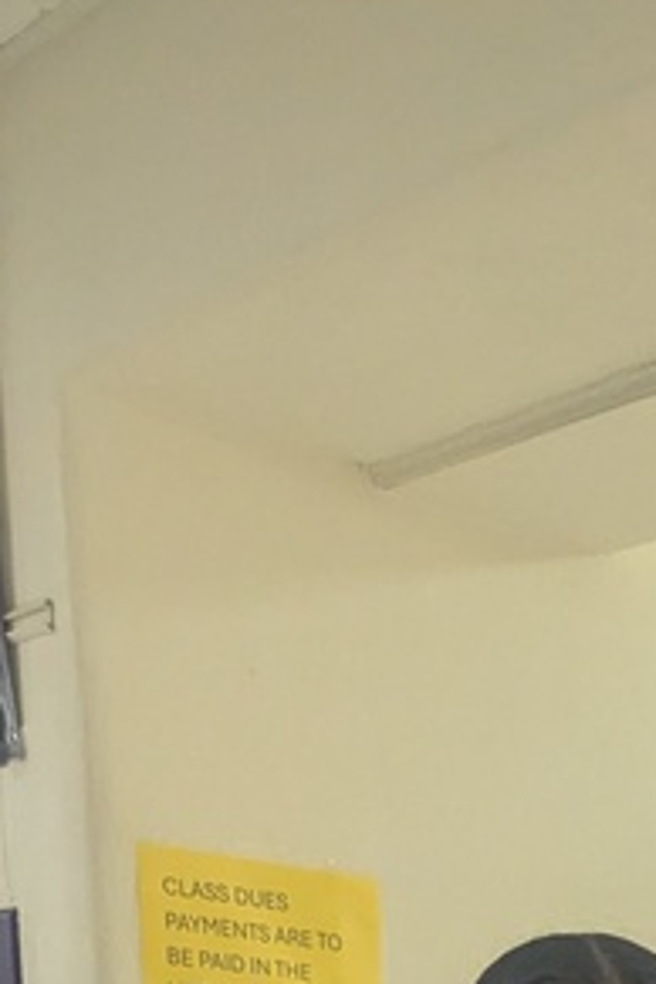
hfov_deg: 13.9
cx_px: 1168
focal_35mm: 88
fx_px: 2405
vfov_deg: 18.9
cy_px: 1667
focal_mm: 6.81
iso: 440
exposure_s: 1/170
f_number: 1.85
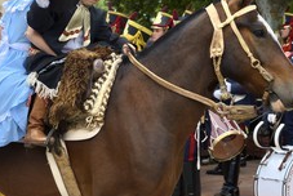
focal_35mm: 129
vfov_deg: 10.7
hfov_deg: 15.9
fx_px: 1051
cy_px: 66
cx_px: 118
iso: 400
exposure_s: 1/500
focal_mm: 70
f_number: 7.1
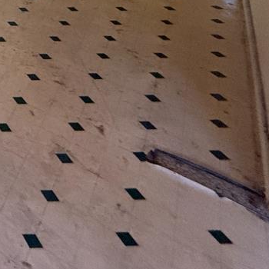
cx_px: -225
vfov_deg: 23.9
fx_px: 466
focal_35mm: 53
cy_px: -154
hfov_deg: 20.9
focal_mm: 2.22
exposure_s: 1/99
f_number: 2.2
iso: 320
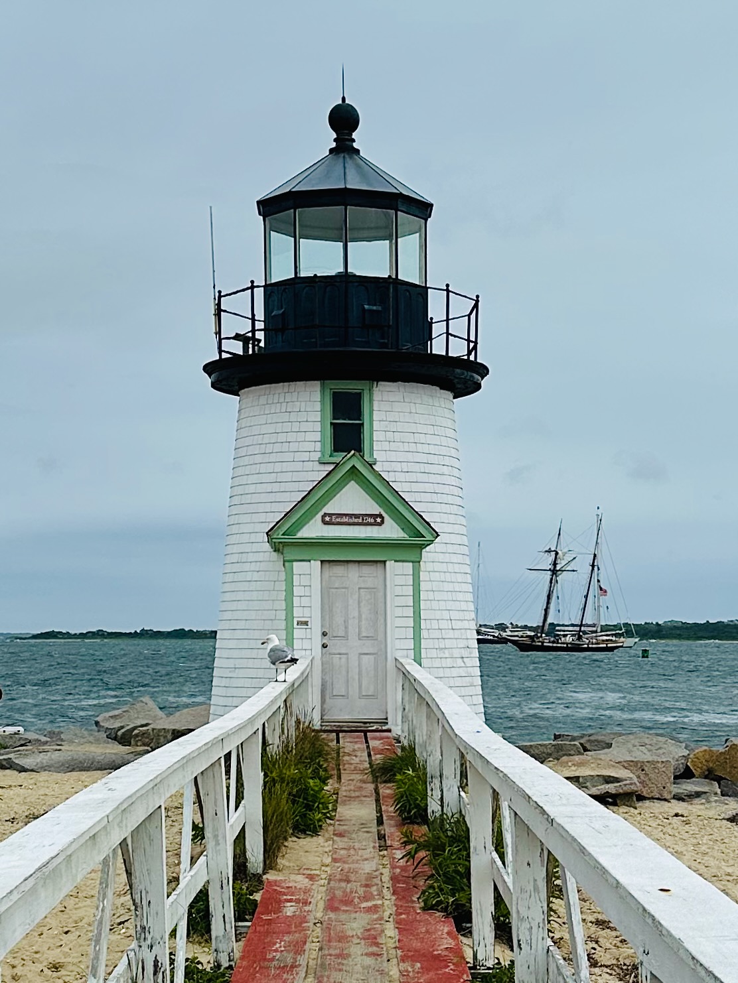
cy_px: 492
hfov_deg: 56.8
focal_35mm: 24
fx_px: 682
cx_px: 369
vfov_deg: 71.6
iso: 80
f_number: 1.78
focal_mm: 6.86
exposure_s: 1/10753
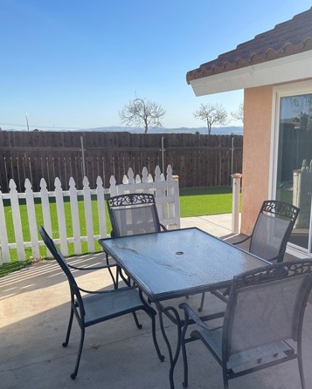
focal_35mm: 35
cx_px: 198
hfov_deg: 41.9
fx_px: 404
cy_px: 248
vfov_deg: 50.9
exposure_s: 1/2717
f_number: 1.6
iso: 32
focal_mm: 5.1
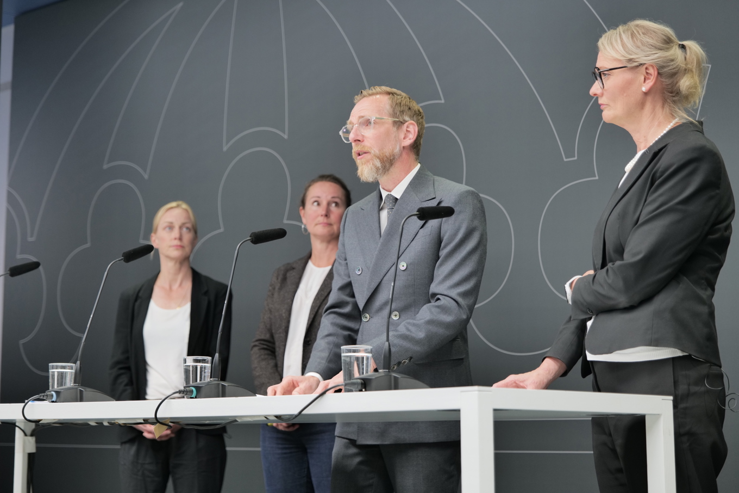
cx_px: 370
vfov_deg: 18.2
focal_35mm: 75
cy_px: 246
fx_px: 1539
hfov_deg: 27.0
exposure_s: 1/80
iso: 640
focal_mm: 75
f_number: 4
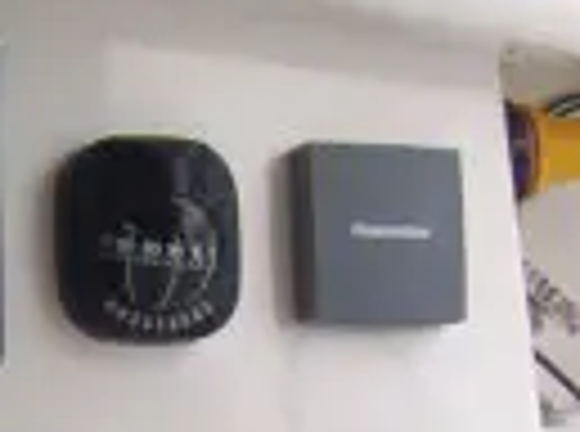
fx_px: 2339
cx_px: -164
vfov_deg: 10.2
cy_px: 646
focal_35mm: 140
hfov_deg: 13.6
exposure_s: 1/761
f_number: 2.76
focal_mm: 5.54
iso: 100
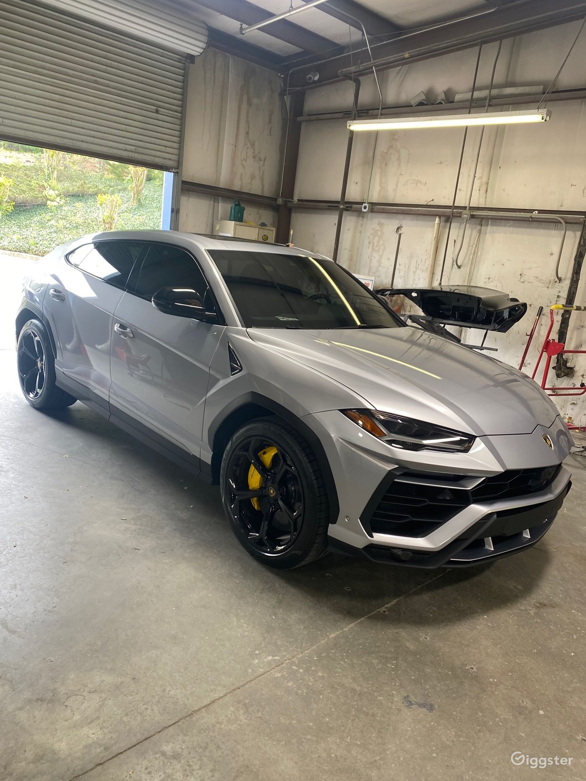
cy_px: 390
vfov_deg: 67.3
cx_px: 293
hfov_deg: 53.1
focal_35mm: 26
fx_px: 587
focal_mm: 4.25
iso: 100
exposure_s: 1/120
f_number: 1.8
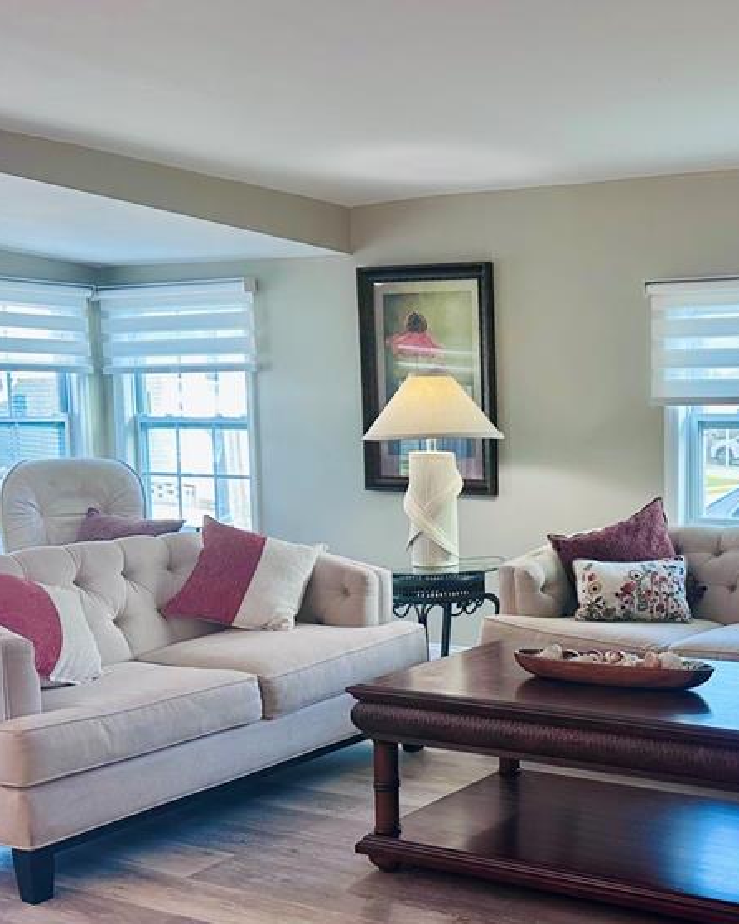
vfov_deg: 42.7
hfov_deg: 32.9
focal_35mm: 43
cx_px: 684
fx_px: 1176
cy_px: 555
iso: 125
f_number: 1.78
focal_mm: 6.86
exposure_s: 1/120
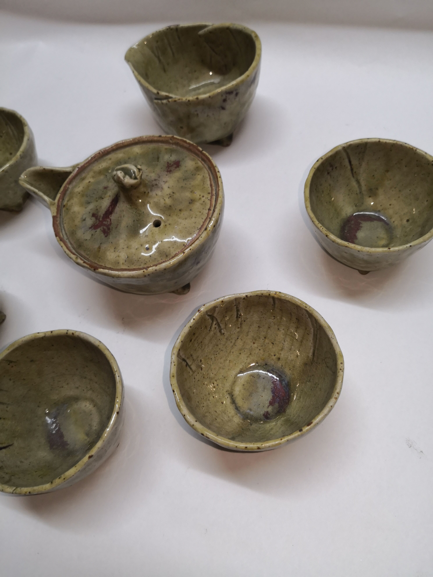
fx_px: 450
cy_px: 288
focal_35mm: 27
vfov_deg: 65.3
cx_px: 216
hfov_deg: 51.4
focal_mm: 3.95
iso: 50
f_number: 1.6
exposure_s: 1/50
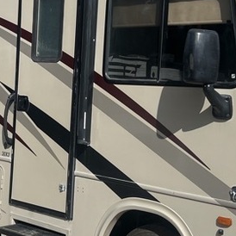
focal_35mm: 84
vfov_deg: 20.6
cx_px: 80
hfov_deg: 20.6
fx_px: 648
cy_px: 101
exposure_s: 1/7463
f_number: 1.5
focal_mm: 5.7
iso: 50
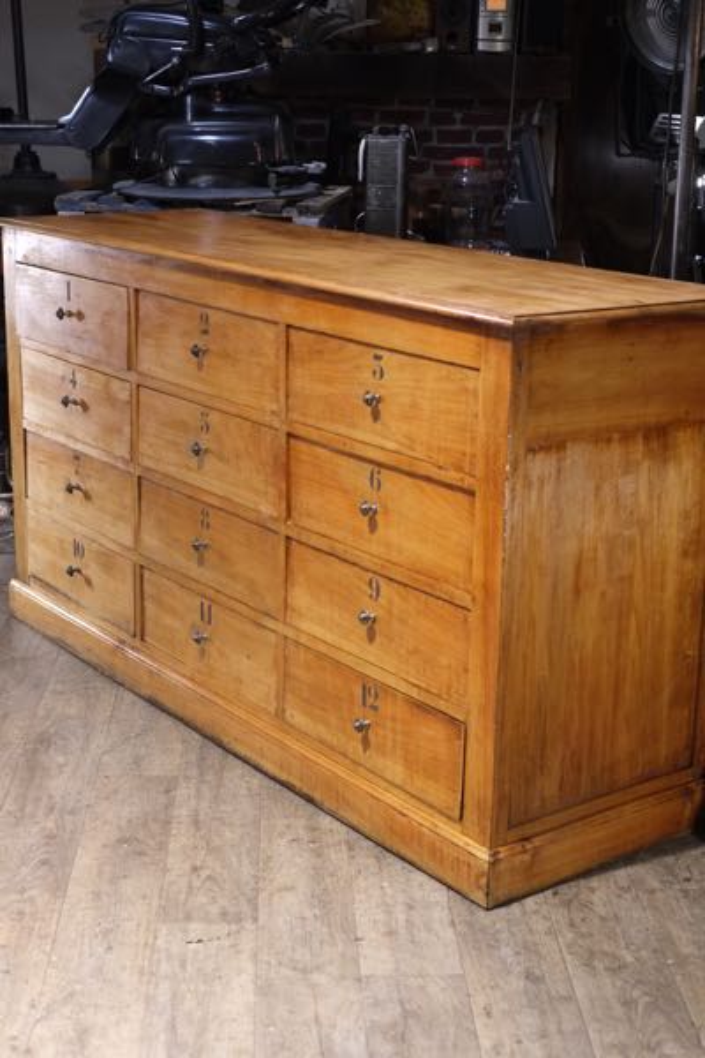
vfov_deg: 37.5
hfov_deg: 25.5
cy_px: 529
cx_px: 352
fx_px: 1557
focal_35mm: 53
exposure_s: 1/125
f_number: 3.6
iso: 2500
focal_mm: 35
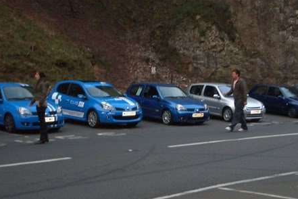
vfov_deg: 18.4
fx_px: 613
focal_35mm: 74
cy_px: 116
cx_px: 203
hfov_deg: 27.1
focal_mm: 8.2
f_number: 3.1
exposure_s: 1/60
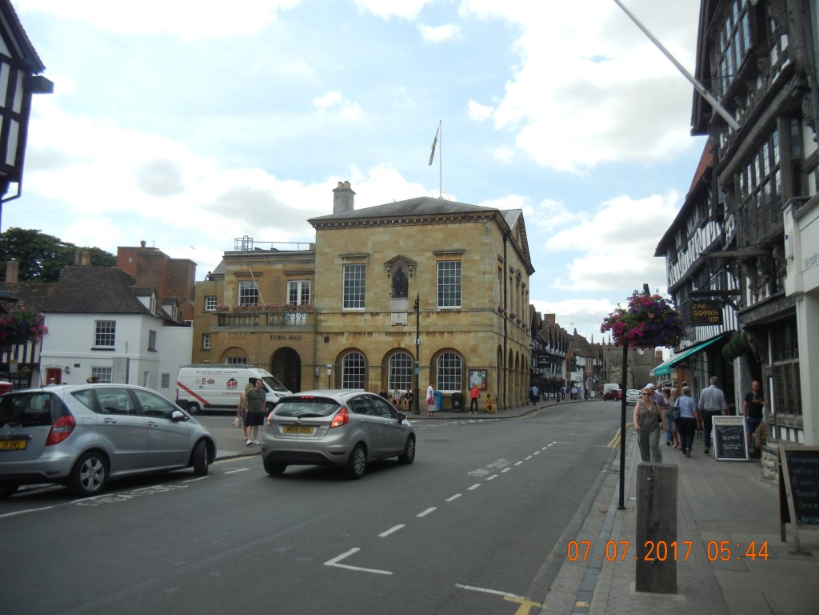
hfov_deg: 60.0
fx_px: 710
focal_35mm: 30
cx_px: 410
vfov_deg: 46.8
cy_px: 308
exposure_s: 1/324
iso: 160
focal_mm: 5.4
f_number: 7
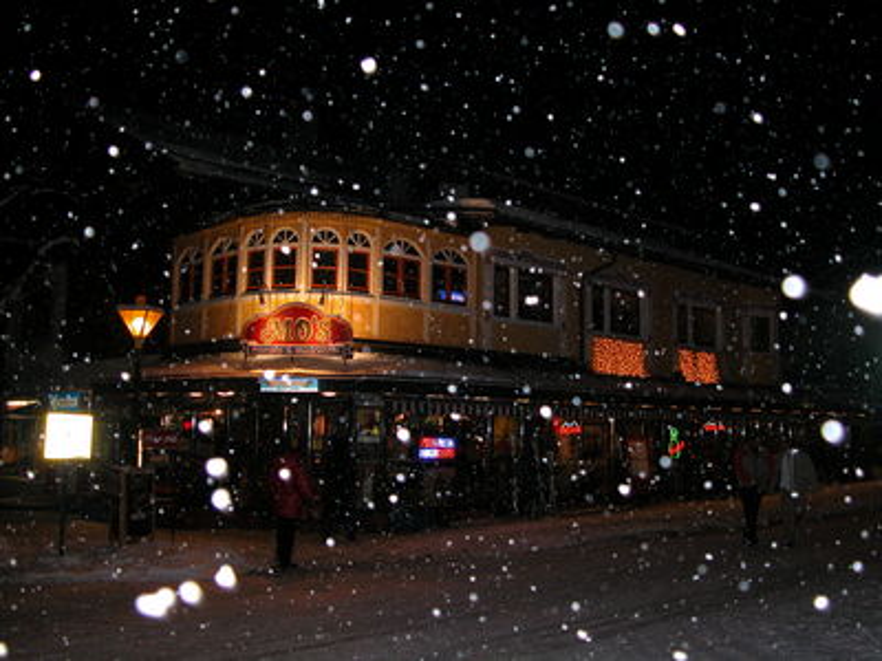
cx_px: 441
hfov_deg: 52.6
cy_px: 330
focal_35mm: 35
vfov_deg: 40.7
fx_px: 892
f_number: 2.8
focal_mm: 9.2
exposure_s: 1/60
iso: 200
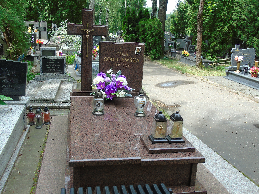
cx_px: 130
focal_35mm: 34
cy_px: 97
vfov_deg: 41.8
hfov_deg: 54.0
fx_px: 254
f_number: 3.8
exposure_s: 1/125
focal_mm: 6.1
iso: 80
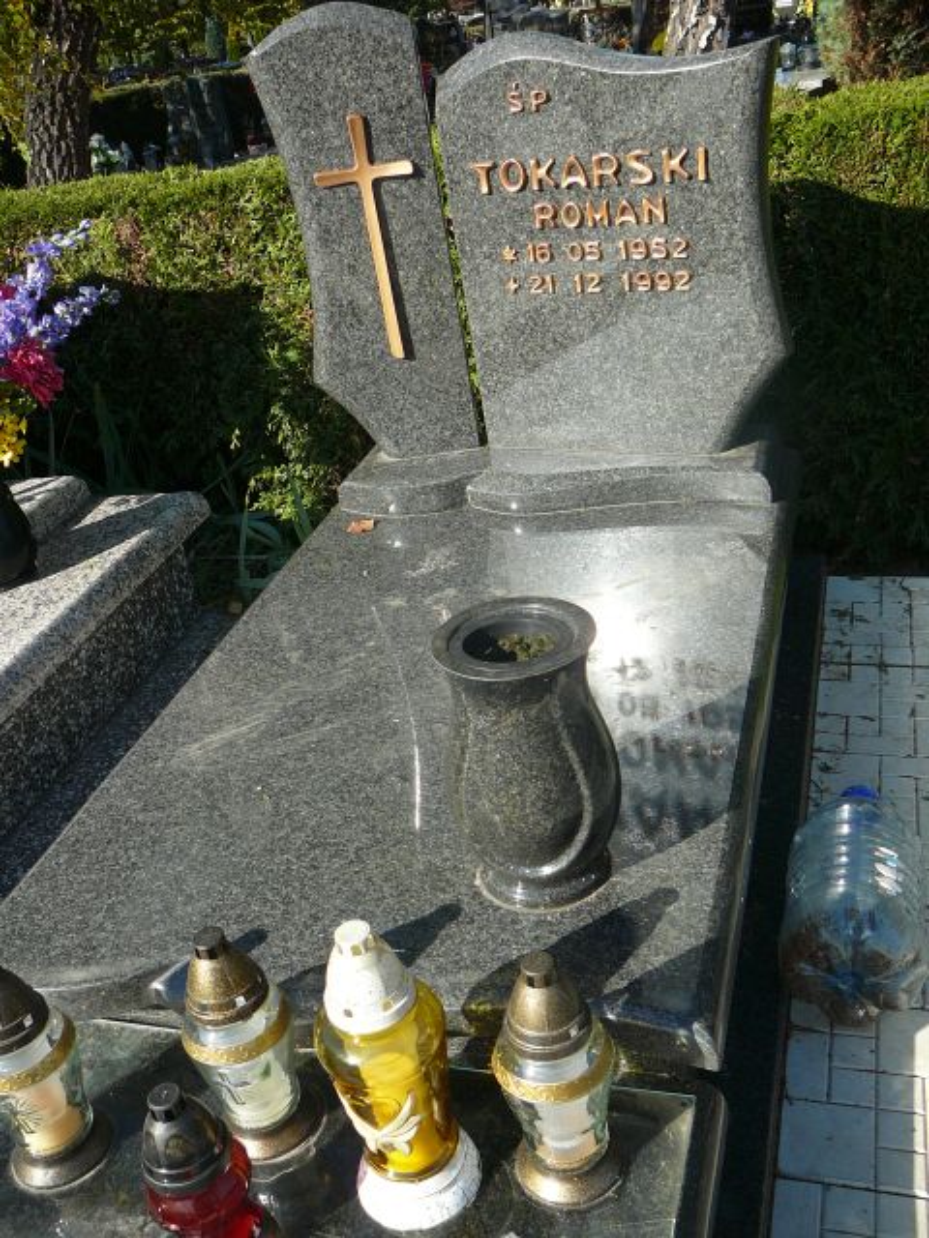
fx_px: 1252
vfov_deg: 52.6
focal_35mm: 35
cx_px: 464
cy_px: 619
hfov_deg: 40.7
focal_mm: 5.2
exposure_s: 1/640
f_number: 2.8
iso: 80
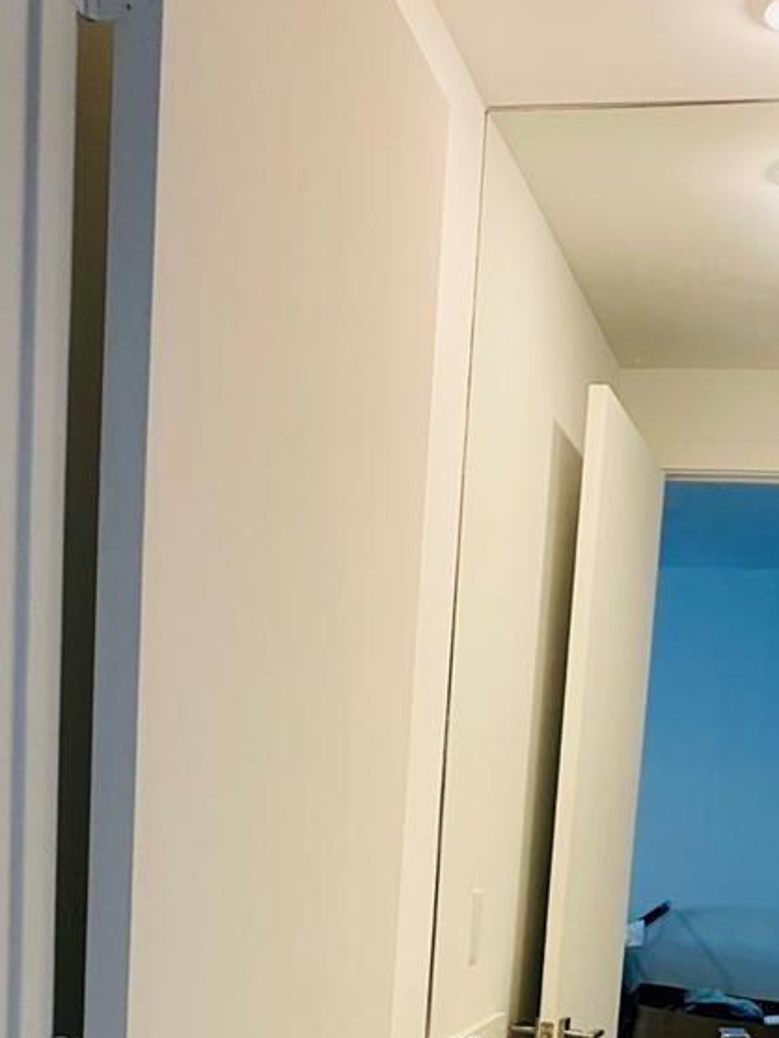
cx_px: 419
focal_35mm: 56
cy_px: 1092
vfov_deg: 31.2
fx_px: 1680
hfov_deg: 26.1
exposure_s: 1/60
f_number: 1.8
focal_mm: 4.25
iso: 100
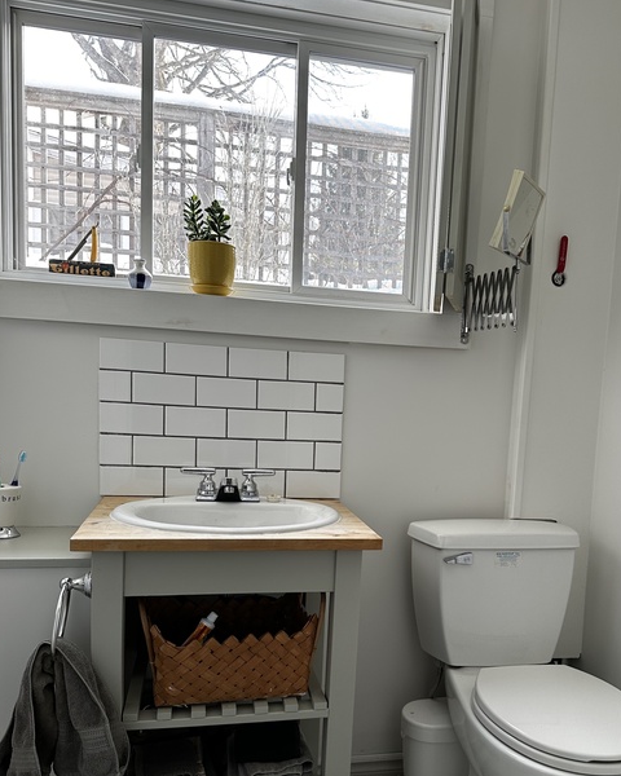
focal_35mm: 30
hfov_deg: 48.3
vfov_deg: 58.0
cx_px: 358
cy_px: 485
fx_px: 689
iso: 100
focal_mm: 6.86
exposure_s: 1/121
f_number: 1.78
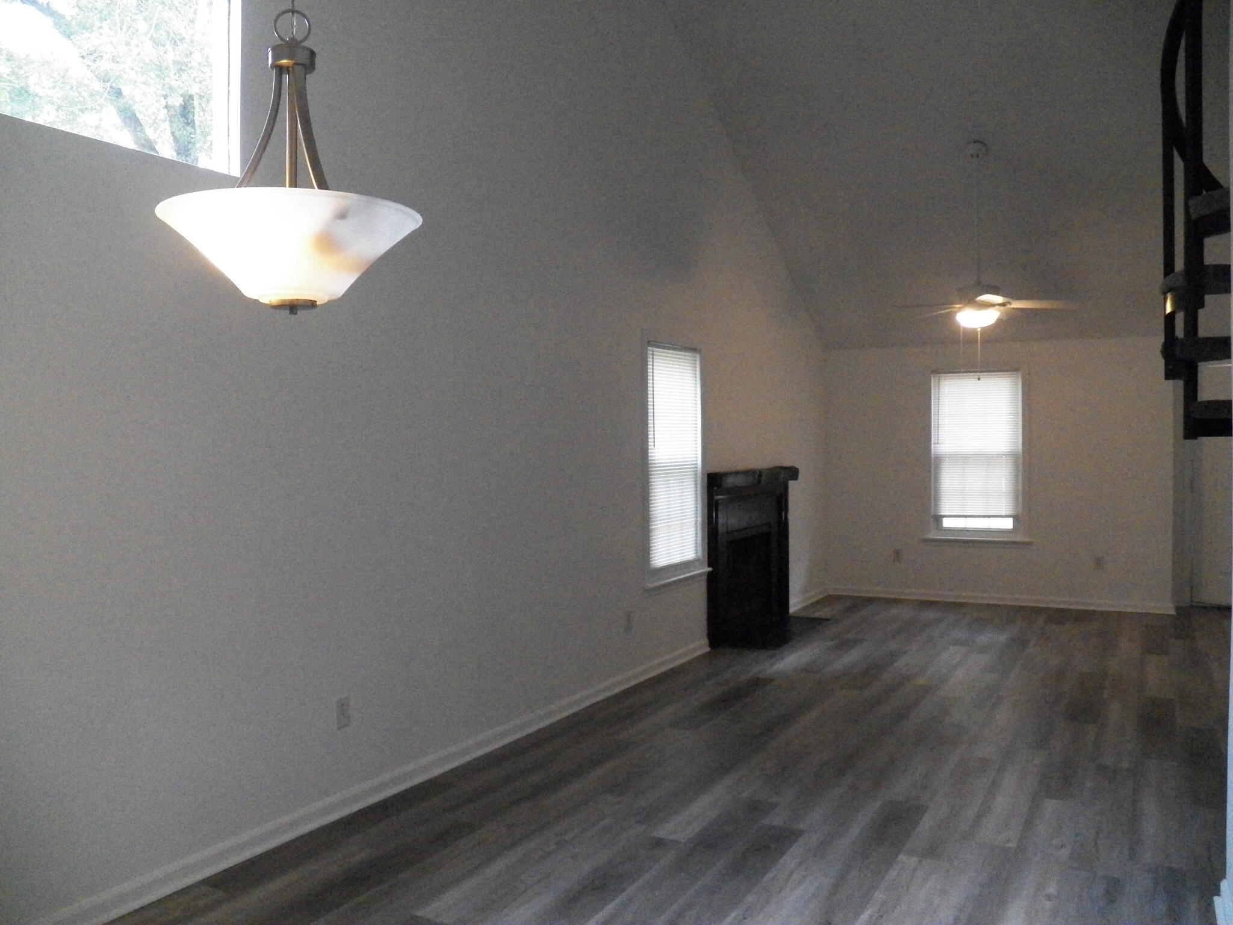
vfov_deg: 49.7
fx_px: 997
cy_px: 462
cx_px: 616
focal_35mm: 28
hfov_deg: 63.4
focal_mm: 4.9
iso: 1600
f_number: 2.8
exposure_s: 1/400
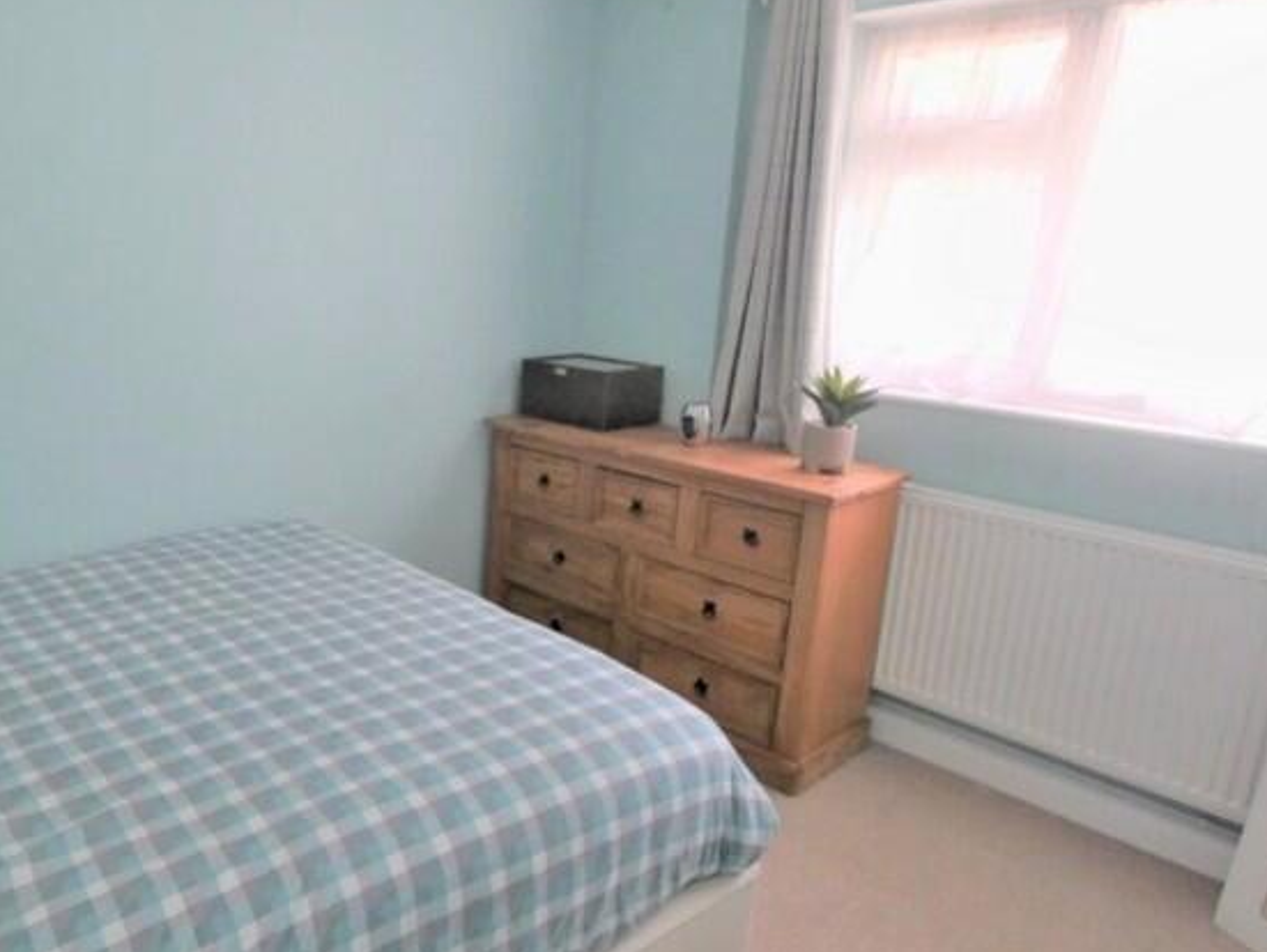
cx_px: 327
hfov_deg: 63.6
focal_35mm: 26
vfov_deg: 53.1
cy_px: 452
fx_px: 952
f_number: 4
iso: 1600
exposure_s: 1/60
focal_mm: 7
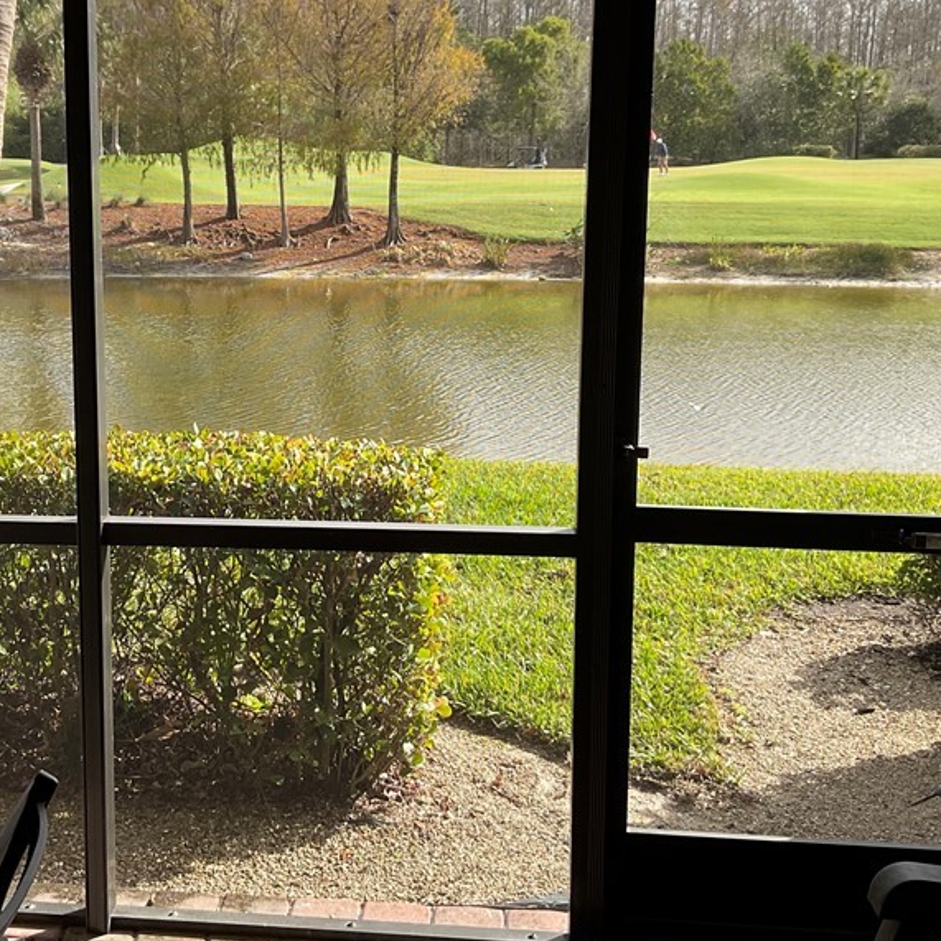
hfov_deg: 36.4
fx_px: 1415
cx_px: 316
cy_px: 371
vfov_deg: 36.6
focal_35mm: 46
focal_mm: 3
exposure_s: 1/700
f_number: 1.8
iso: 16
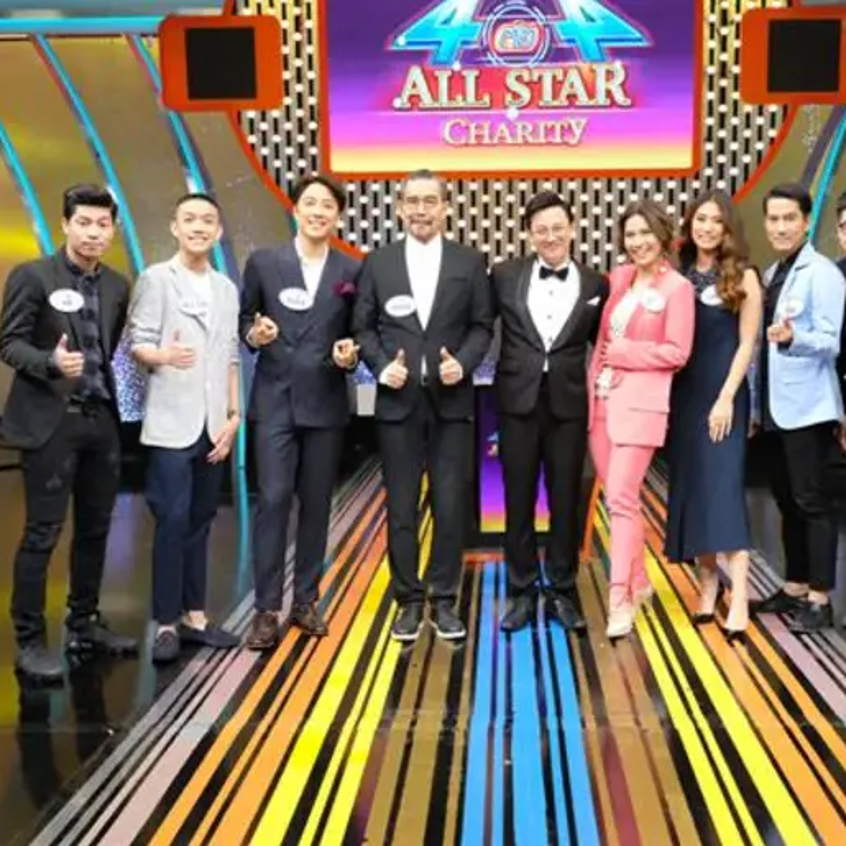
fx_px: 1244
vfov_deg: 37.6
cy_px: 423
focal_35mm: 45
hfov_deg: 37.4
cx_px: 503
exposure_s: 1/500
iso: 12800
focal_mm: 23.3
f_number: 7.1
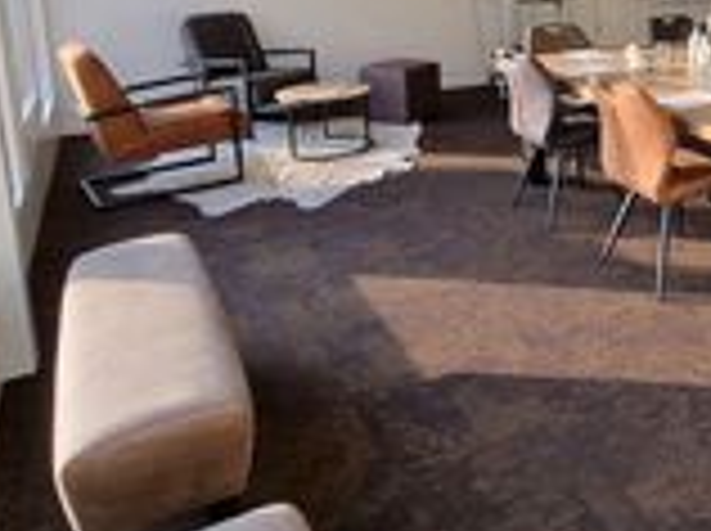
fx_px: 677
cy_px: 54
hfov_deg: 50.1
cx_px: 621
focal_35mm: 33
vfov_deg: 39.7
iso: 50
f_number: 2.2
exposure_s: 1/125
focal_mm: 2.2
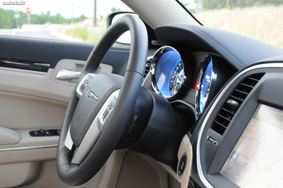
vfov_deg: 28.0
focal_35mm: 48
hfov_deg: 41.2
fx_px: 377
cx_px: 142
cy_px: 94
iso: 2000
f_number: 5.6
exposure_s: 1/100
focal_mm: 32
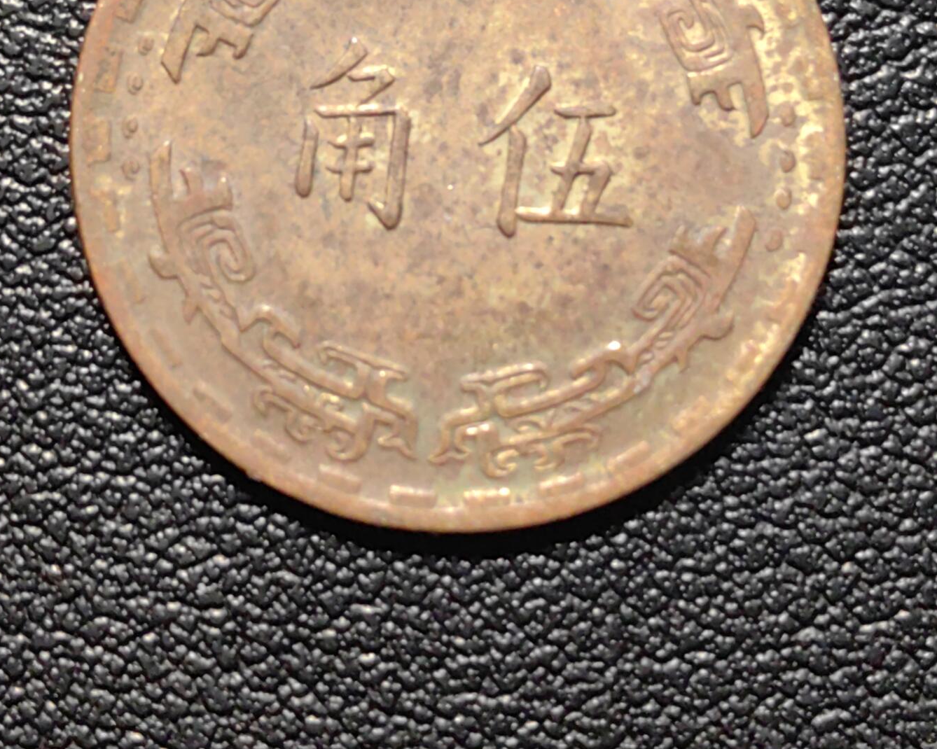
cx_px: 466
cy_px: 164
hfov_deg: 21.7
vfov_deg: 17.3
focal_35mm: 88
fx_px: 2440
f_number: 2
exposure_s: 1/100
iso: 160
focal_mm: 5.75
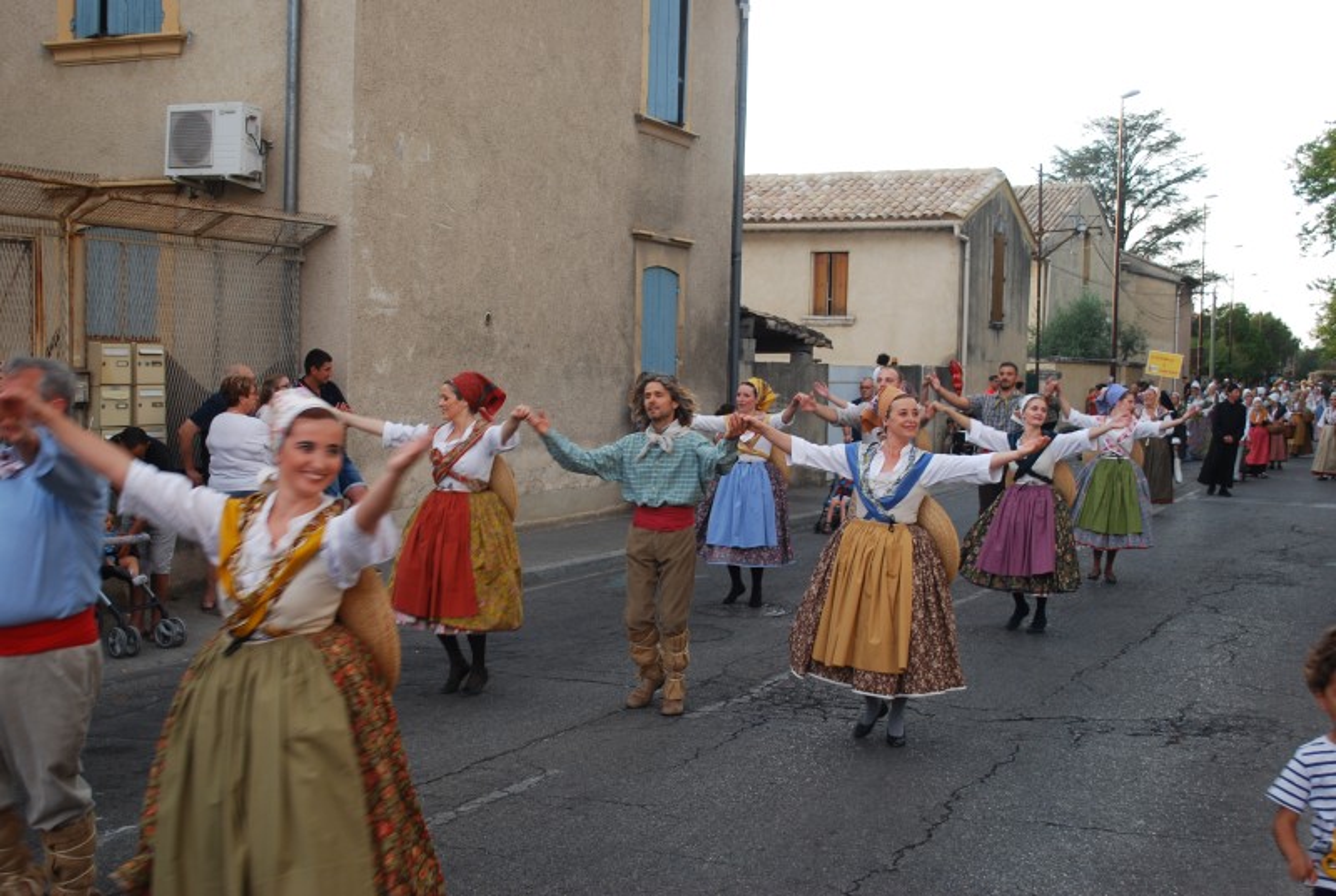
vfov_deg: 31.0
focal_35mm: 44
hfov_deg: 44.9
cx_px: 668
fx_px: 1618
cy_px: 448
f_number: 4.8
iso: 200
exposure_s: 1/40
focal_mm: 29
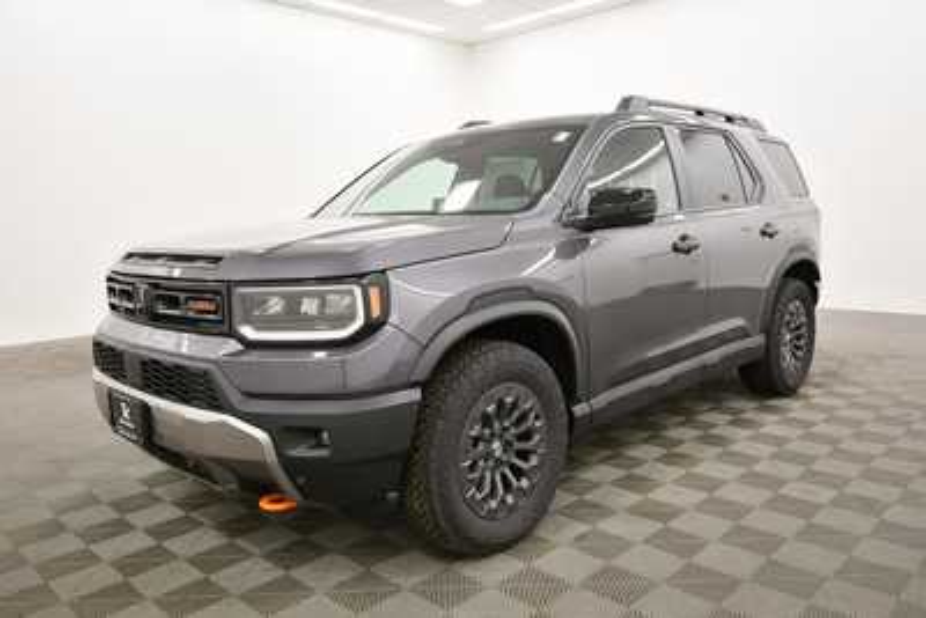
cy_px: 309
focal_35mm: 27
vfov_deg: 48.0
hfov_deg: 67.4
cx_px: 463
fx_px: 695
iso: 1250
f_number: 5.6
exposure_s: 1/125
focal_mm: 18
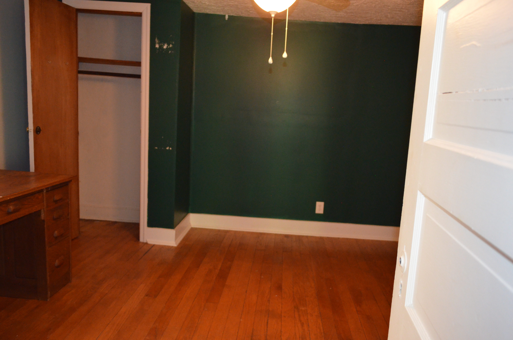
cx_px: 256
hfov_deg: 67.5
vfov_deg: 47.7
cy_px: 170
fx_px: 384
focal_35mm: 27
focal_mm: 18
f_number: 3.5
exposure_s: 1/30
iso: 2800
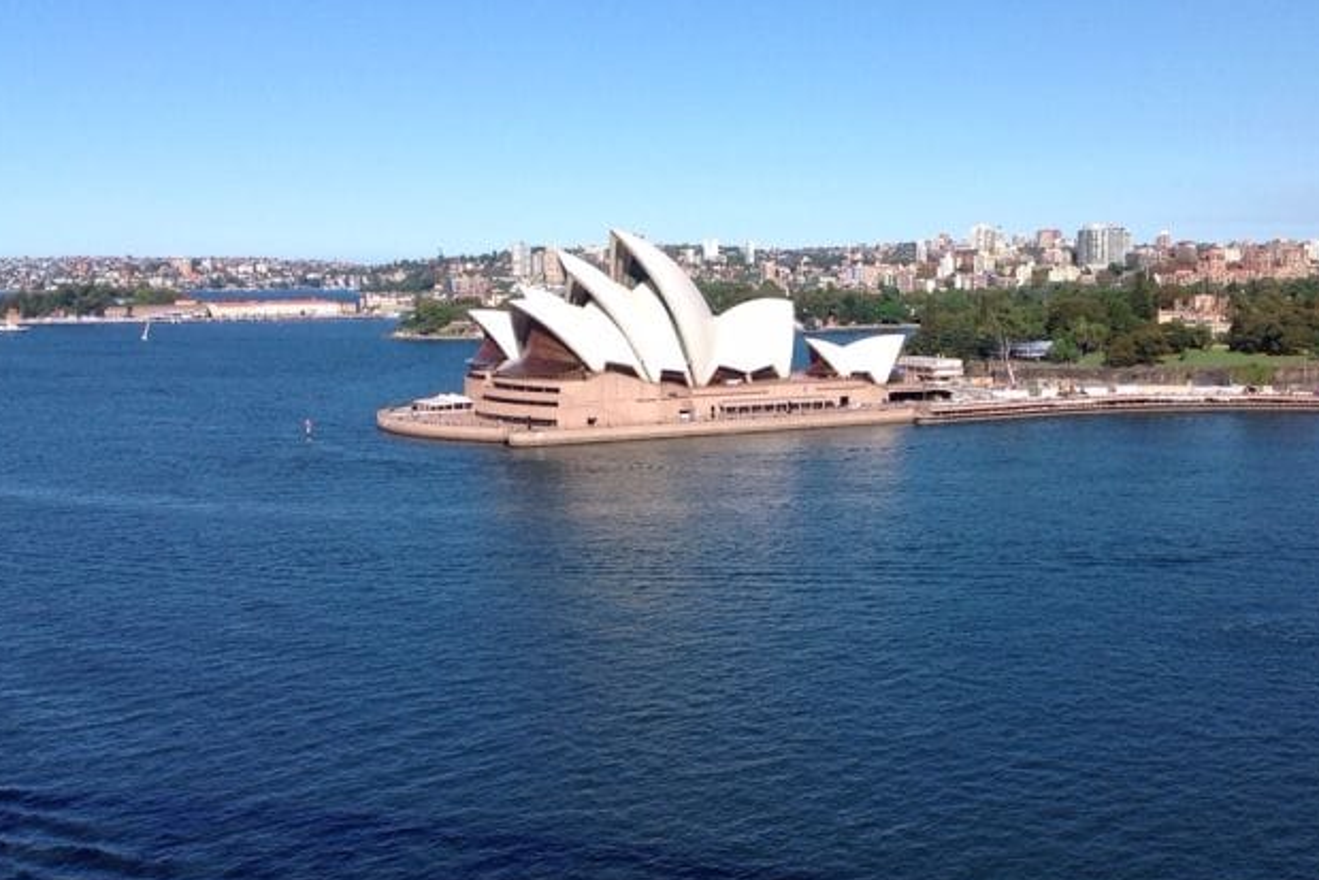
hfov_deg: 41.7
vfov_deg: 28.7
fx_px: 1722
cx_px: 803
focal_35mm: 47
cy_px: 415
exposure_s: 1/2016
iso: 50
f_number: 2.4
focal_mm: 4.28
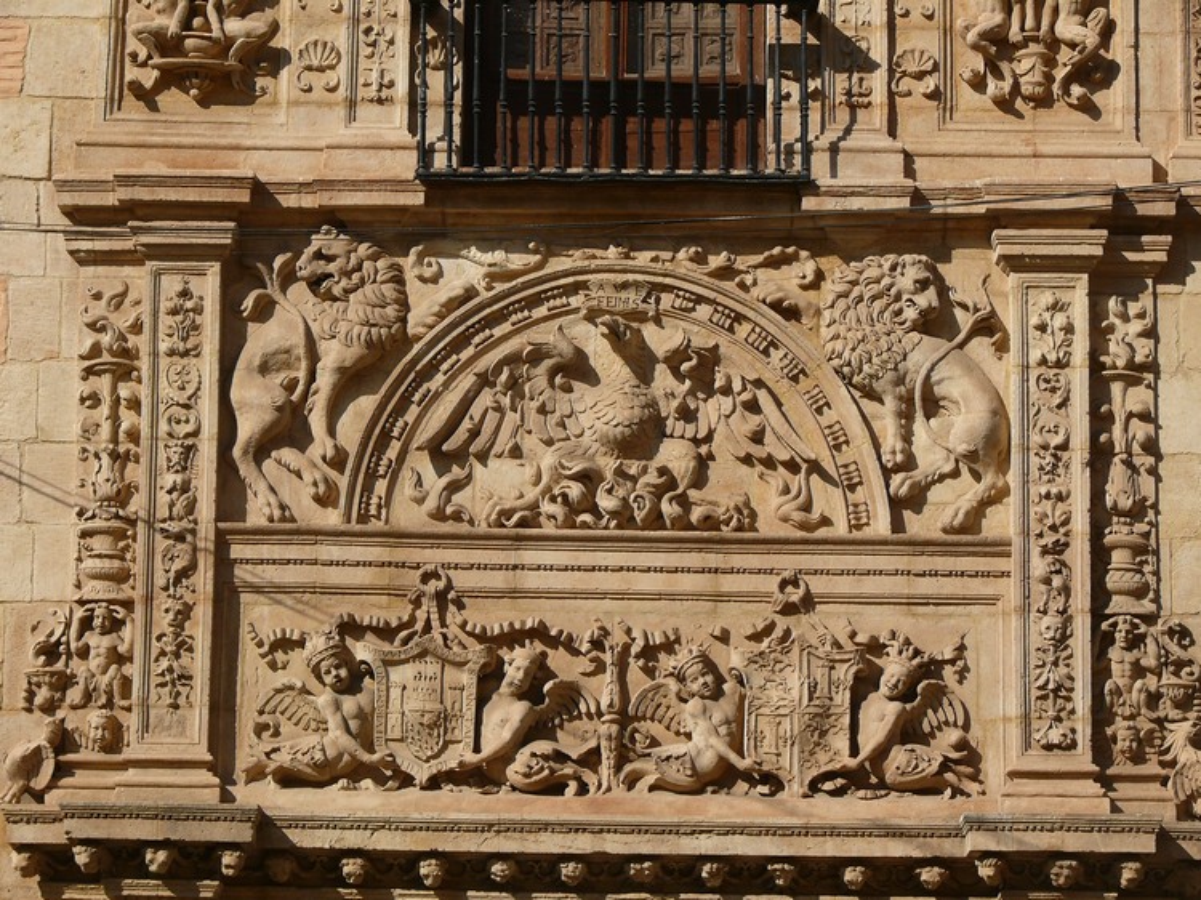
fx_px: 4405
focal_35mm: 127
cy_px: 450
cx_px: 600
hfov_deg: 15.5
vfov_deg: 11.7
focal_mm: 26.9
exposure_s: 1/200
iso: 100
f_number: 5.6
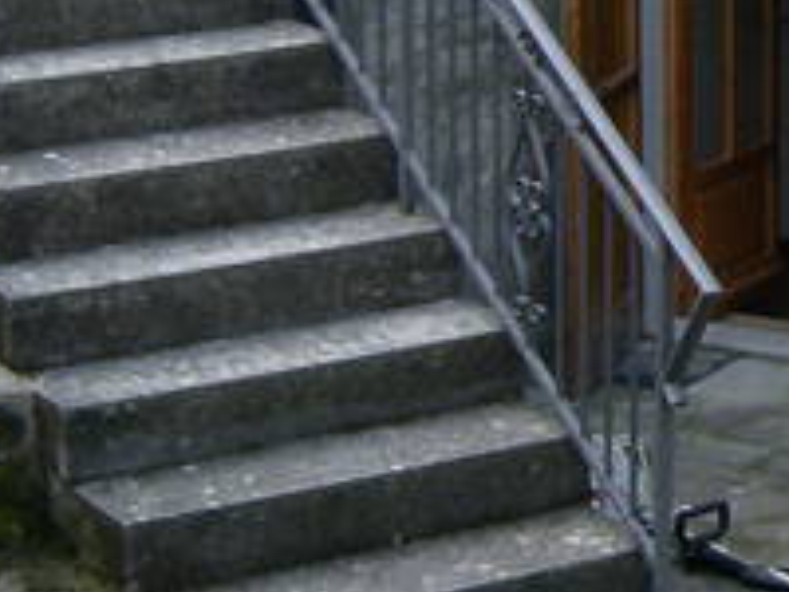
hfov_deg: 13.6
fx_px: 3237
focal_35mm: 142
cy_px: -8
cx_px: 876
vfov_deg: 10.4
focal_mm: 6
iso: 100
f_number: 4.7
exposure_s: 1/217
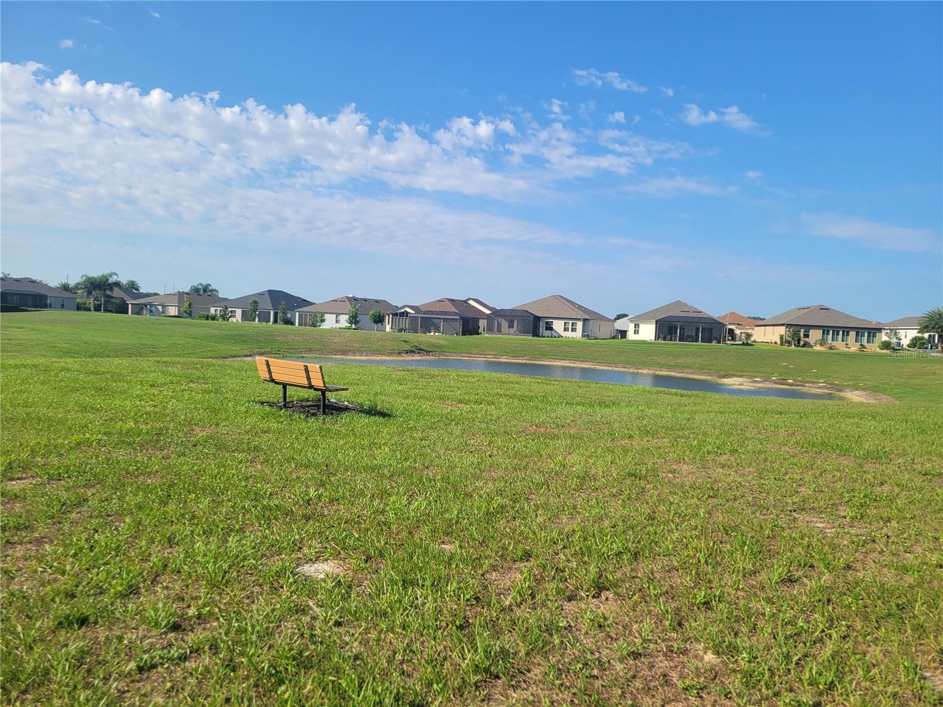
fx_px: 708
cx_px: 472
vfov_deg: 53.1
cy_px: 354
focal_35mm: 26
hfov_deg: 67.3
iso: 40
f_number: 1.8
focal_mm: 5.4
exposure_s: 1/2593
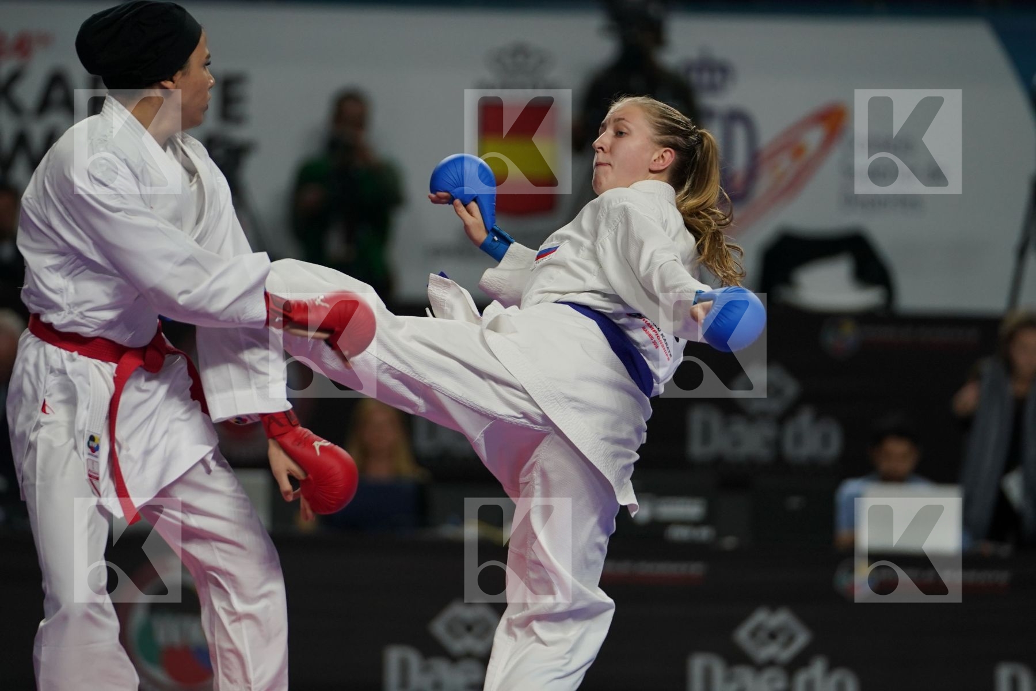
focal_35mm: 273
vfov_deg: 5.0
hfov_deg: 7.5
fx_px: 7856
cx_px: 518
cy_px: 346
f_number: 2.8
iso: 1000
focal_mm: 182
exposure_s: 1/1000
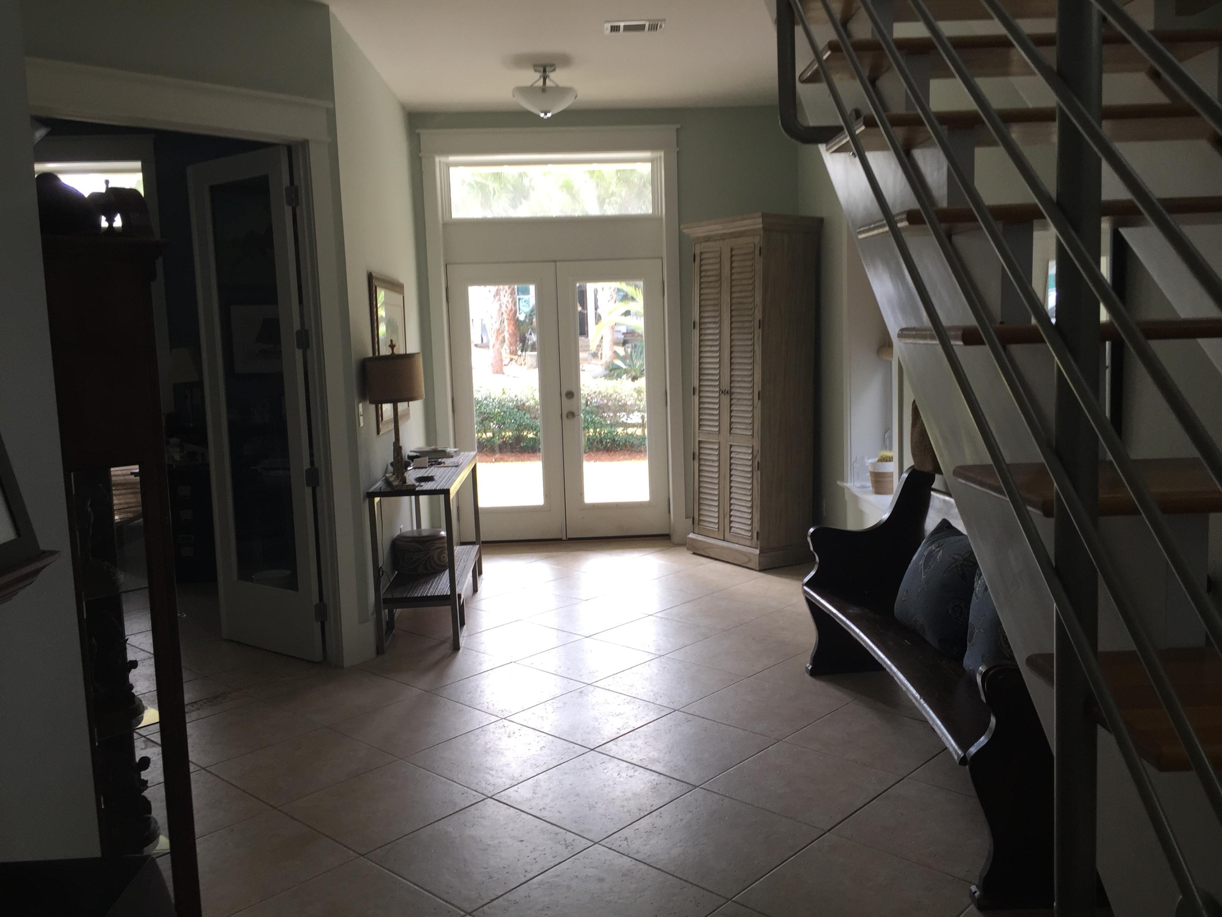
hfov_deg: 61.7
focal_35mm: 29
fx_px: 1024
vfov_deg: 48.2
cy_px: 458
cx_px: 611
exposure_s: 1/60
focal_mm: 4.15
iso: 40
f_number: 2.2
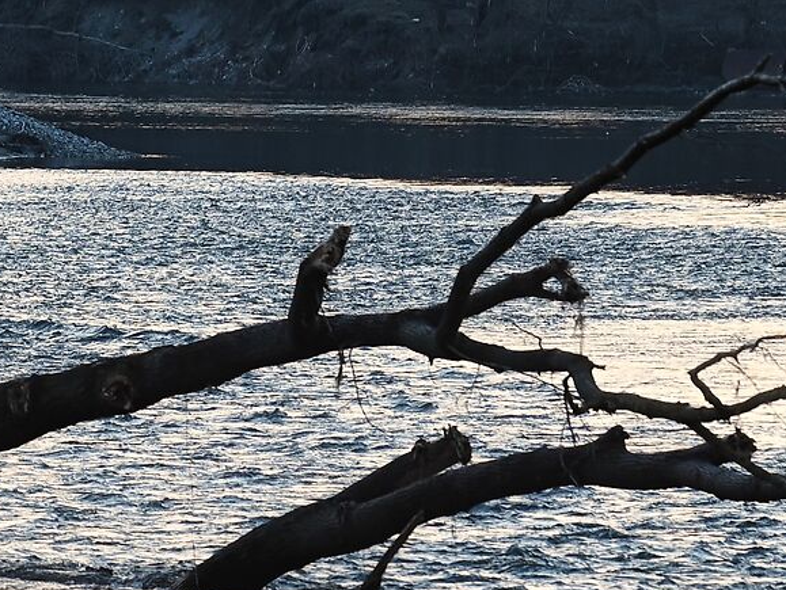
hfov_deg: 2.5
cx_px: 611
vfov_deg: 1.9
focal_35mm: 796
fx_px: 18085
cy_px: -3
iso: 180
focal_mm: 200
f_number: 4
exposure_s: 1/200
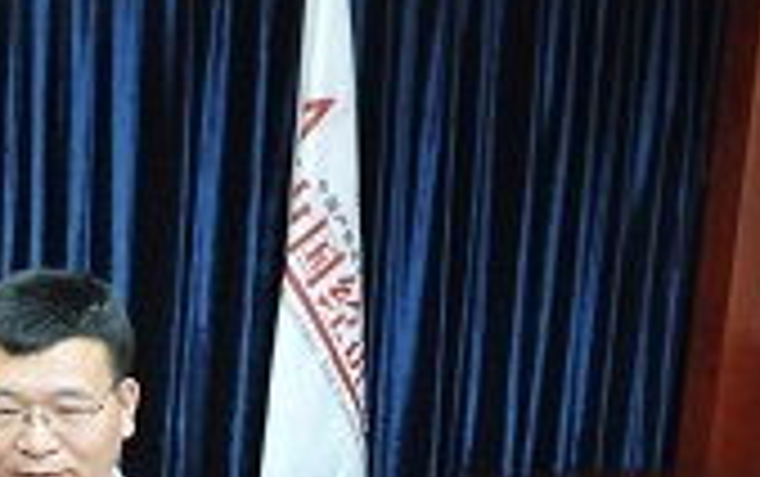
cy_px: 572
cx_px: -99
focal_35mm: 73
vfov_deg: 17.1
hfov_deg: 25.8
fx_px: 1514
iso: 2500
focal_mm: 18
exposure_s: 1/80
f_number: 5.6
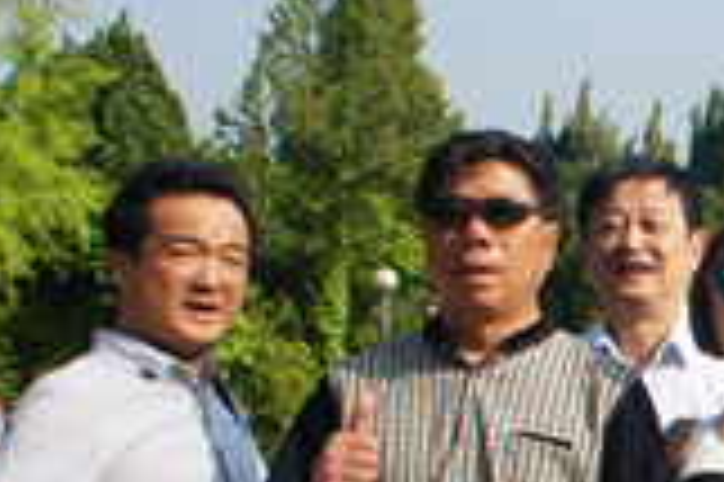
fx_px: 2531
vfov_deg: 10.7
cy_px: 563
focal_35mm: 126
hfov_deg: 13.9
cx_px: 1417
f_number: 13
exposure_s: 1/250
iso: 320
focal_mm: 18
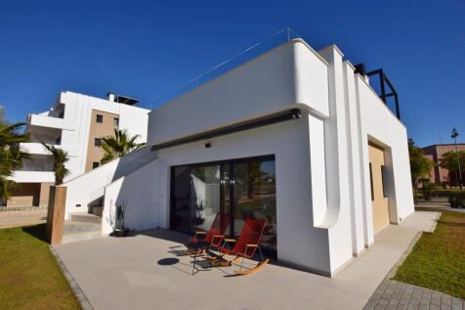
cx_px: 232
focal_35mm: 16
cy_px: 155
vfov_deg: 72.0
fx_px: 213
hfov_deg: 95.0
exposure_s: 1/200
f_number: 14
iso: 100
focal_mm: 11
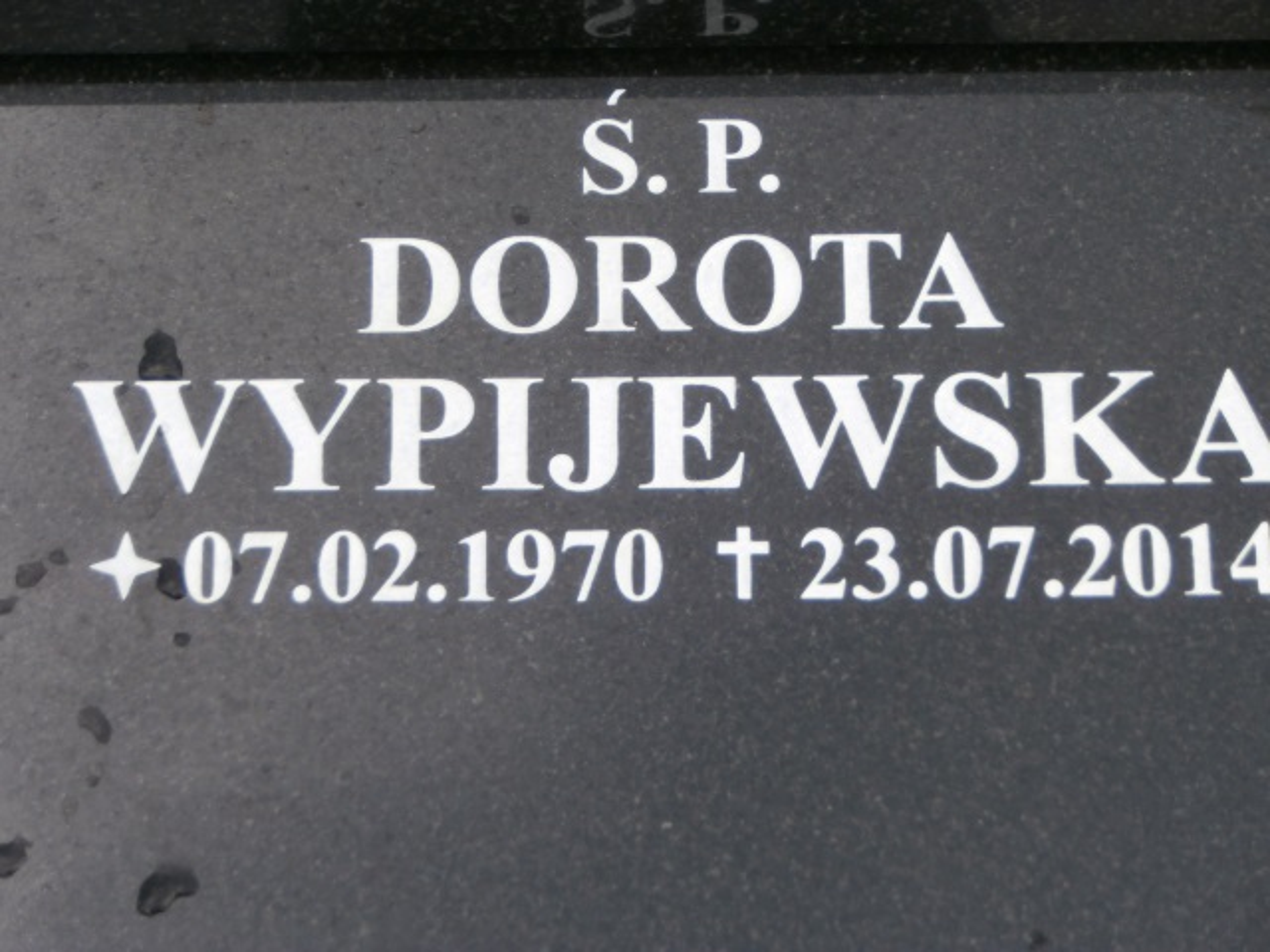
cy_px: 476
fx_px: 4036
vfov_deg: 13.5
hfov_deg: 17.9
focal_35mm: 110
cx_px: 635
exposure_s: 1/125
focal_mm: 19.54
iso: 100
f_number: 5.4
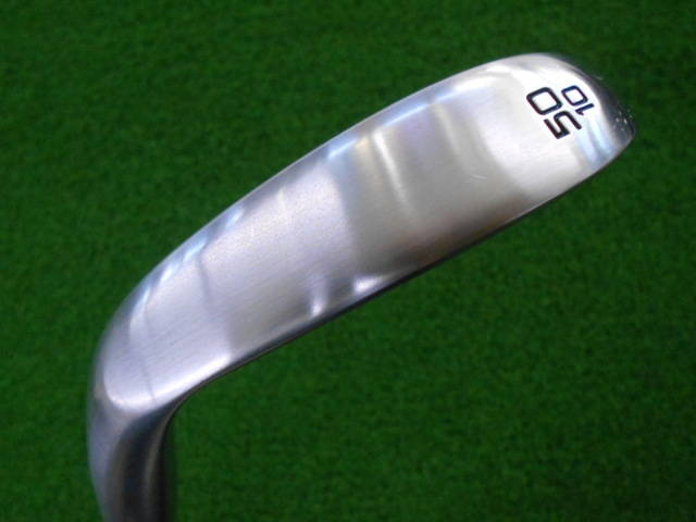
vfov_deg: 46.8
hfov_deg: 60.0
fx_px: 603
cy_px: 261
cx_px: 348
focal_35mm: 30
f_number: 3.4
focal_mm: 5.1
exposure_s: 1/250
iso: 640
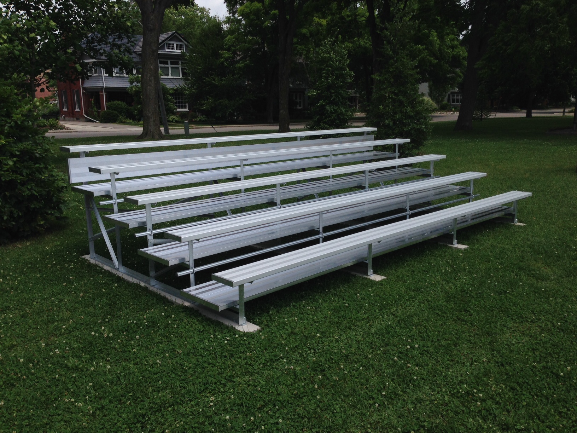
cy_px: 216
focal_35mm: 33
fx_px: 550
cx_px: 288
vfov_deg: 42.9
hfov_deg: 55.4
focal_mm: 4.12
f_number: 2.4
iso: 50
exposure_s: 1/2358
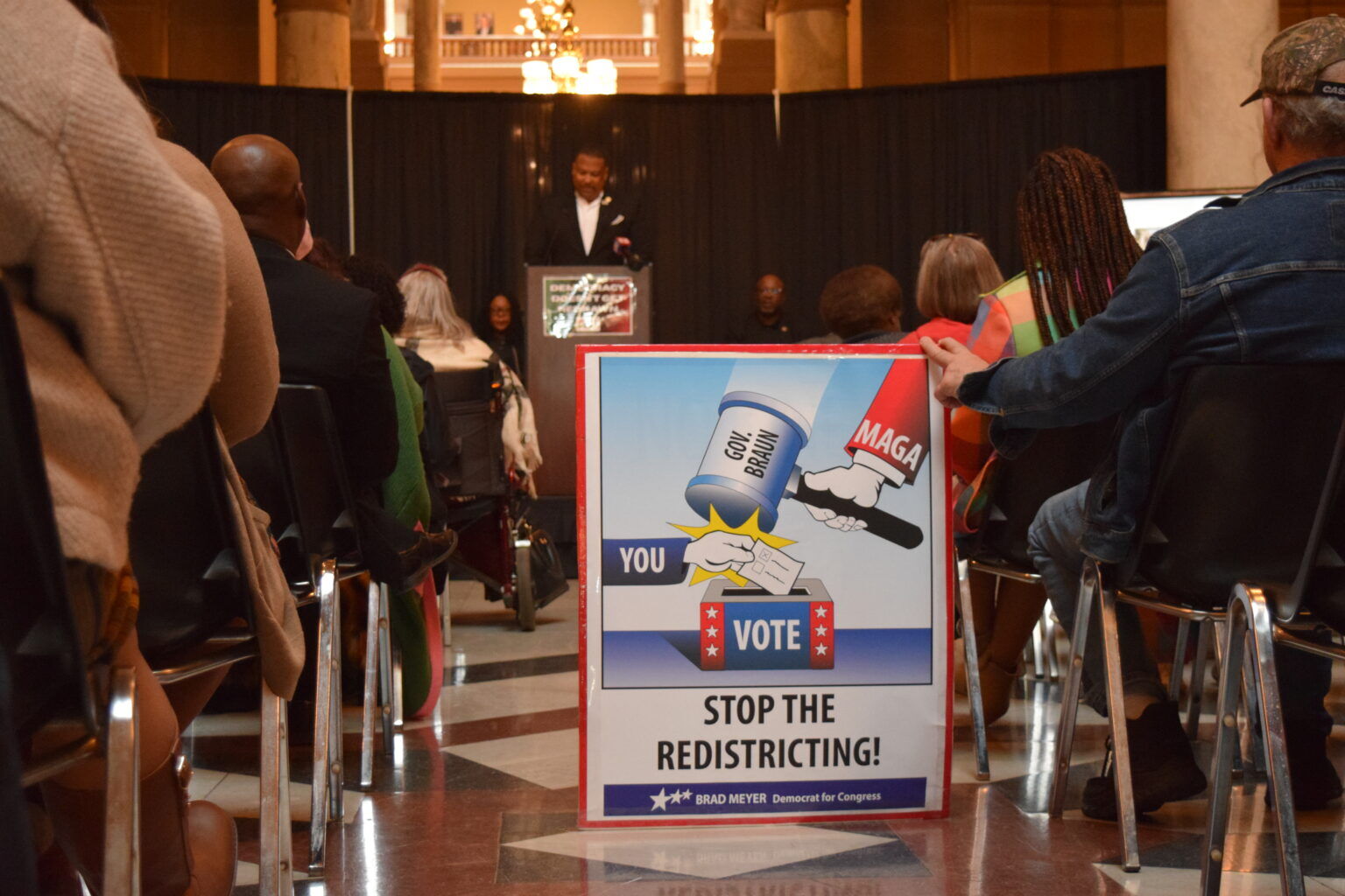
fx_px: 2241
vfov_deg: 22.6
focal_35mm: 60
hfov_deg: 33.4
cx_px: 672
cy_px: 448
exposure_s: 1/60
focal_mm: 40
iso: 3600
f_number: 4.8
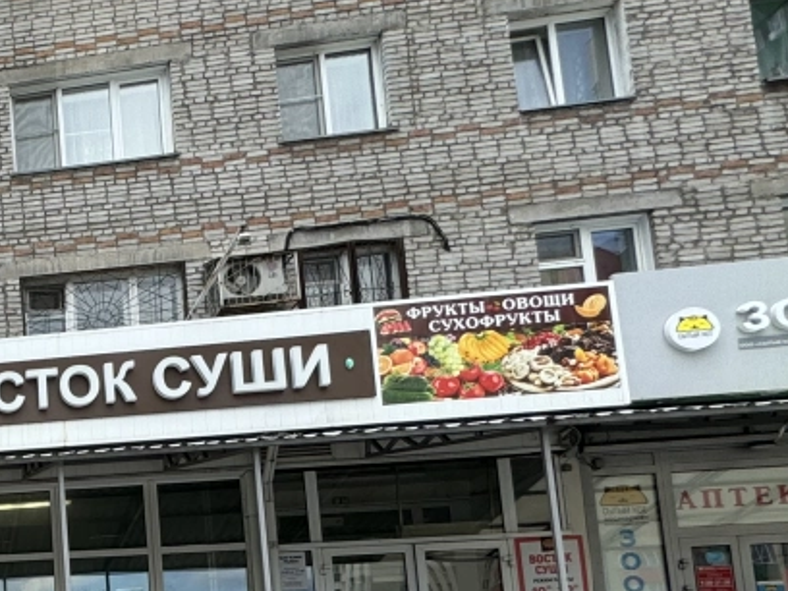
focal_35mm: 43
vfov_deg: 30.8
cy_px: 613
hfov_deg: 31.6
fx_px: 979
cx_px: -276
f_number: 2.2
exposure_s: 1/587
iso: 40
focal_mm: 2.22
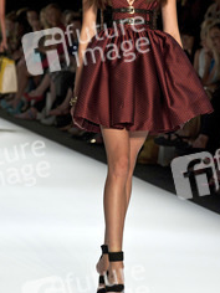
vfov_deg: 8.4
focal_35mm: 236
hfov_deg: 6.3
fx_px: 2000
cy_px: 108
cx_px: 122
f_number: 7.1
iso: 1600
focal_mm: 145
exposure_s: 1/250
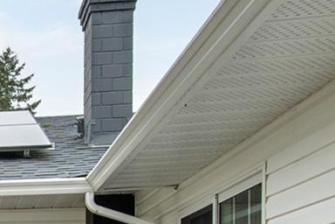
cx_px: -154
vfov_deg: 16.7
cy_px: 324
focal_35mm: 75
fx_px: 698
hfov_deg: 22.6
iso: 320
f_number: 8
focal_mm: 12
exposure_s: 1/250
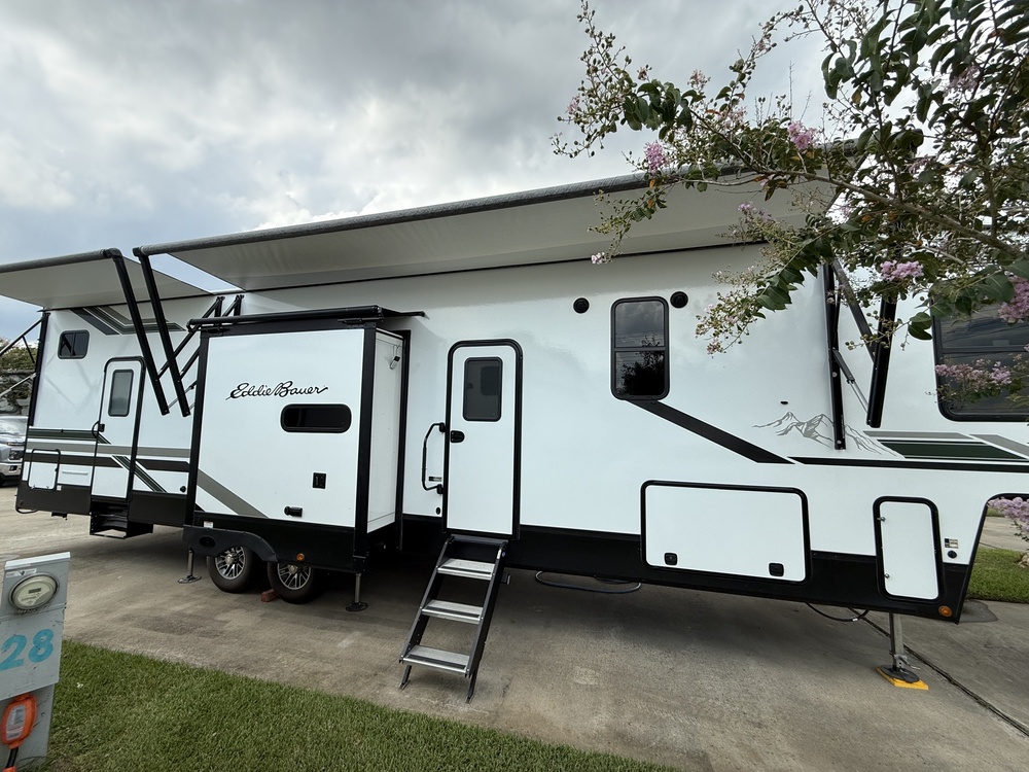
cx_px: 514
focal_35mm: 14
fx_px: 416
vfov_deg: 85.7
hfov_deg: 102.1
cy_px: 386
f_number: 2.2
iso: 50
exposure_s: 1/1312
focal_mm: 2.22
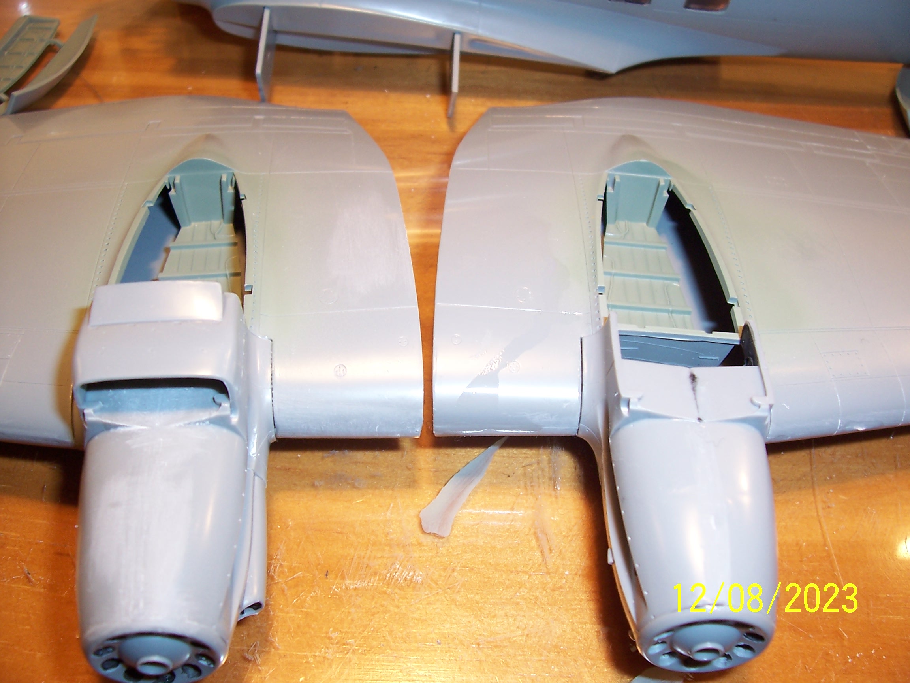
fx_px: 894
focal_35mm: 34
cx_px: 455
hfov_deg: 54.0
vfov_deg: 41.8
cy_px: 342
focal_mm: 5.6
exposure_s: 1/60
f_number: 2.7
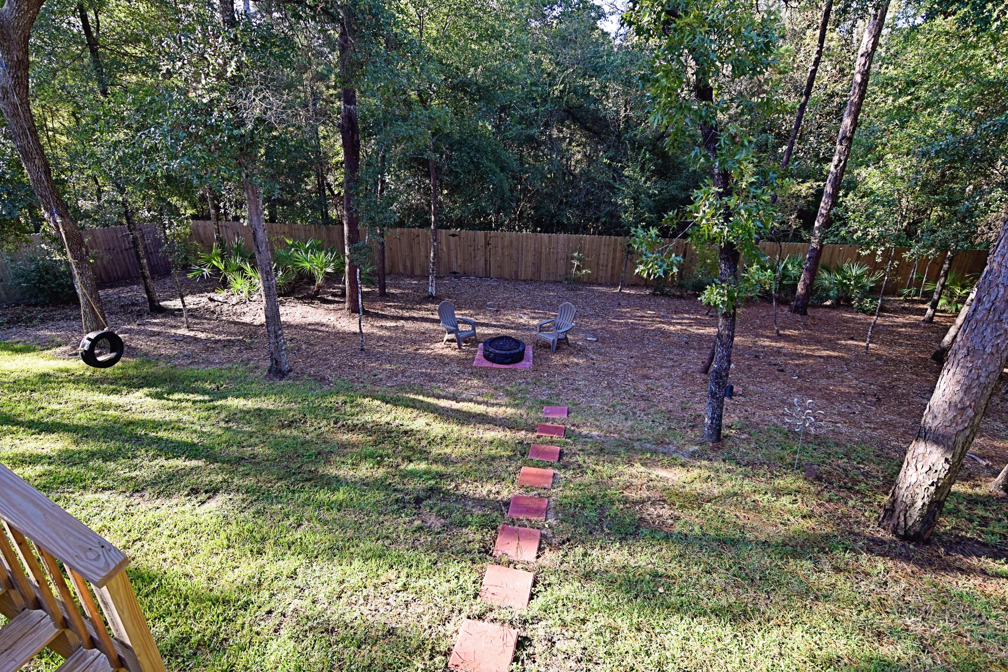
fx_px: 462
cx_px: 504
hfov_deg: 95.0
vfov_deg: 72.1
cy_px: 336
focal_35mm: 16
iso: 200
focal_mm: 11
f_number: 8
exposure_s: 1/50
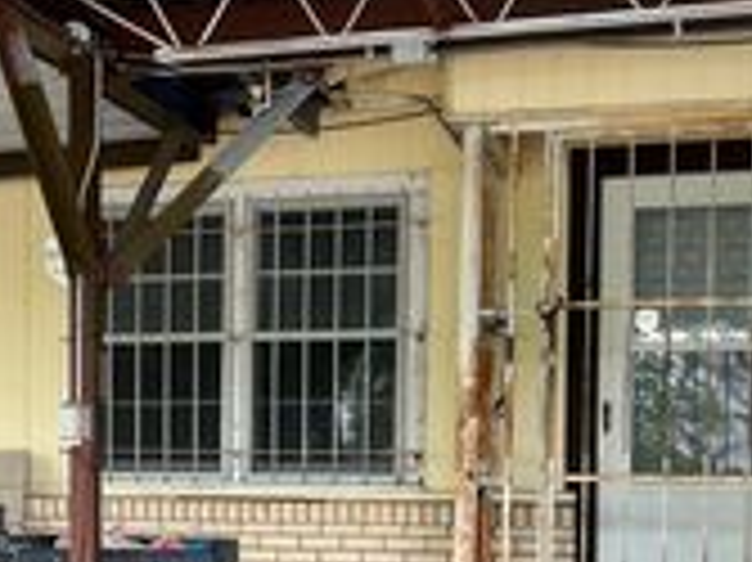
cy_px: 506
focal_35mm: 78
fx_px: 1693
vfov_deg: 18.6
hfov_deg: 24.7
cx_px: 176
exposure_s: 1/121
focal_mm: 5.7
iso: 125
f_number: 1.5
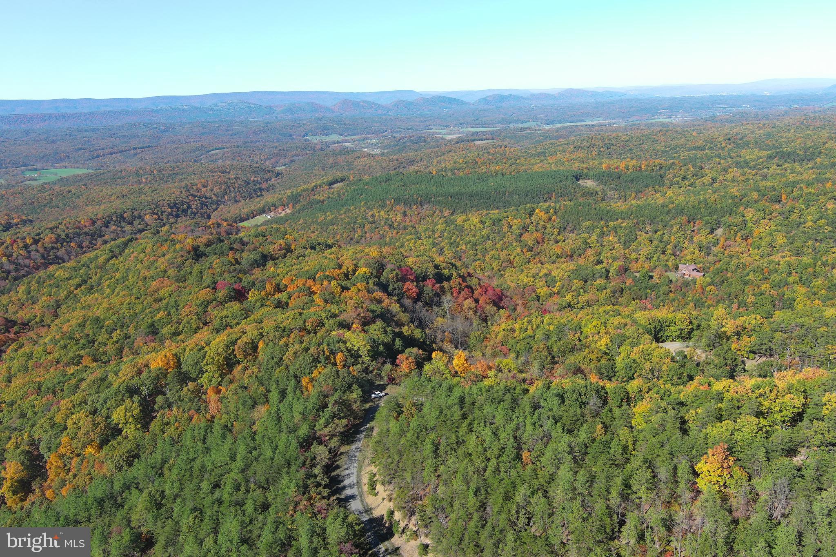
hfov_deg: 63.7
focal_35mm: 29
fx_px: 673
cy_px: 278
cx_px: 418
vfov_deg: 45.0
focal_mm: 10.57
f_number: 2.8
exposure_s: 1/620
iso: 100
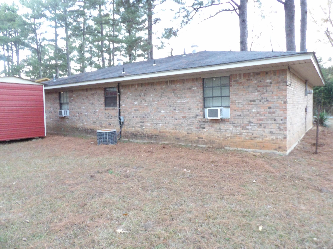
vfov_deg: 56.8
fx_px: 231
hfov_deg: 71.6
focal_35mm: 24
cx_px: 166
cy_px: 124
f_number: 3.2
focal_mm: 4.3
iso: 643
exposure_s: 1/17
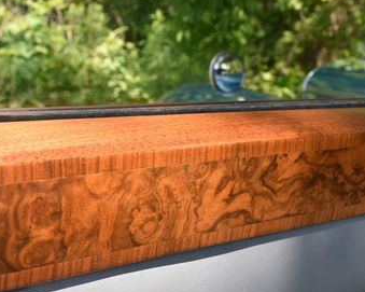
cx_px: 286
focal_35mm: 72
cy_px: 149
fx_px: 776
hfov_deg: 26.0
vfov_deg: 21.3
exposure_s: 1/500
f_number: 8
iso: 800
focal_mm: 27
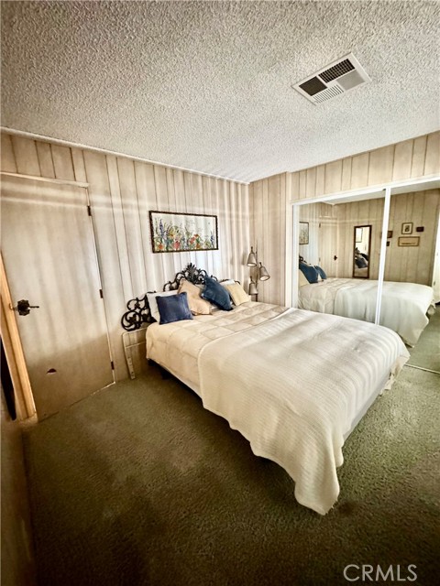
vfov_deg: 102.1
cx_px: 220
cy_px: 293
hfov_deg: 85.7
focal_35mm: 14
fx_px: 237
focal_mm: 2.22
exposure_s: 1/40
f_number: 2.2
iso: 1250
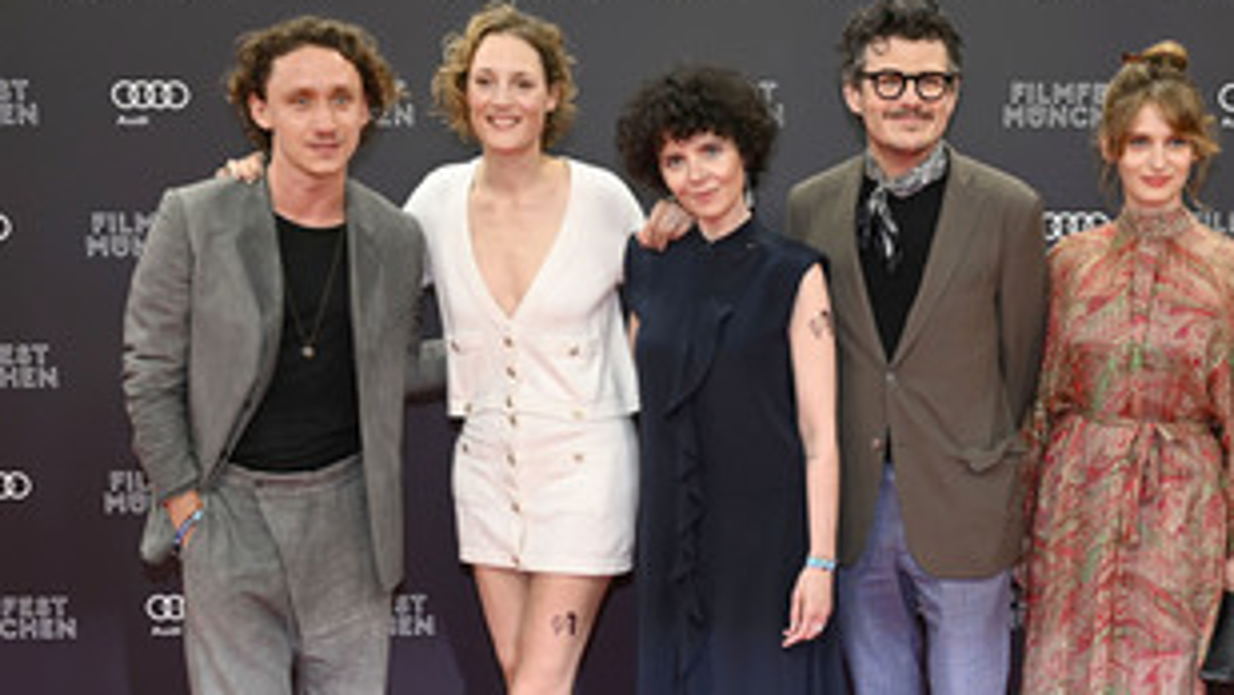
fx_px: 1898
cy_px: 511
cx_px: 849
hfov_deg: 35.6
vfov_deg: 20.6
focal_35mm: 58
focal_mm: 38
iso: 640
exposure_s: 1/125
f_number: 6.3
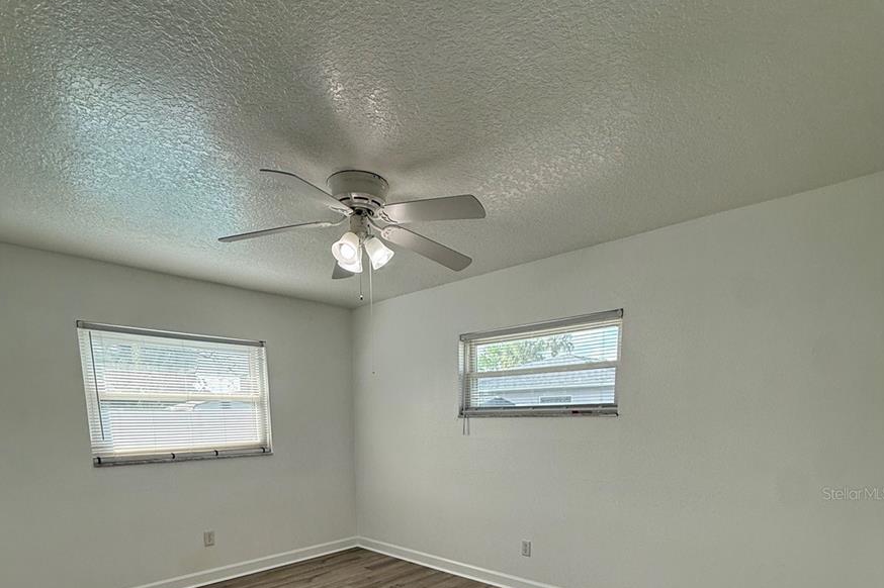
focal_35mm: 20
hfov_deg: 84.0
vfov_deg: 56.1
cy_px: 493
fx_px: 491
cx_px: 439
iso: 64
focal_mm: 2.22
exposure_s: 1/224
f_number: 2.2
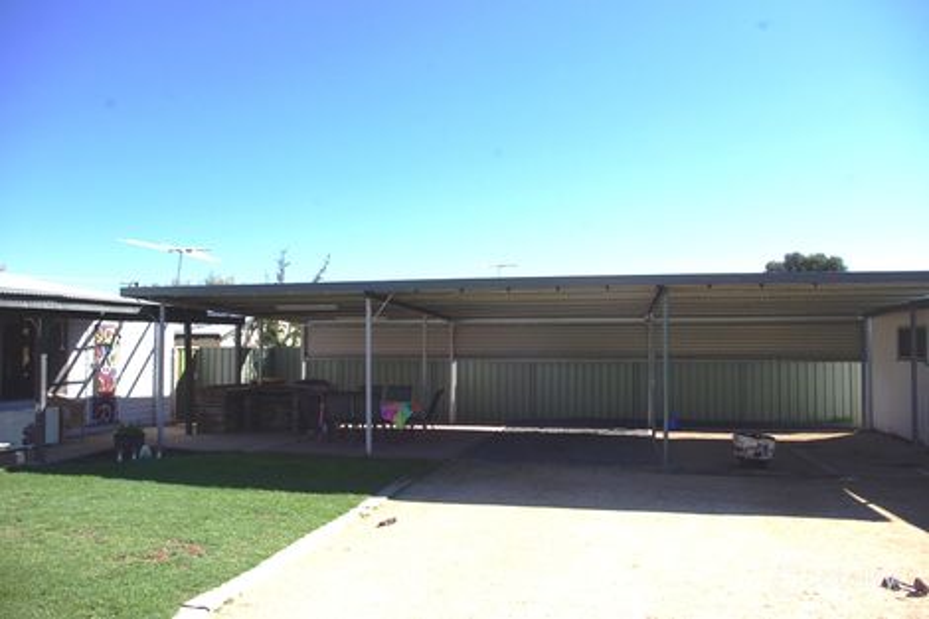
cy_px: 310
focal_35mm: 27
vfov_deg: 47.9
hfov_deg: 67.4
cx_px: 464
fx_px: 696
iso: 400
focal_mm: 18
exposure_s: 1/800
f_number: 8
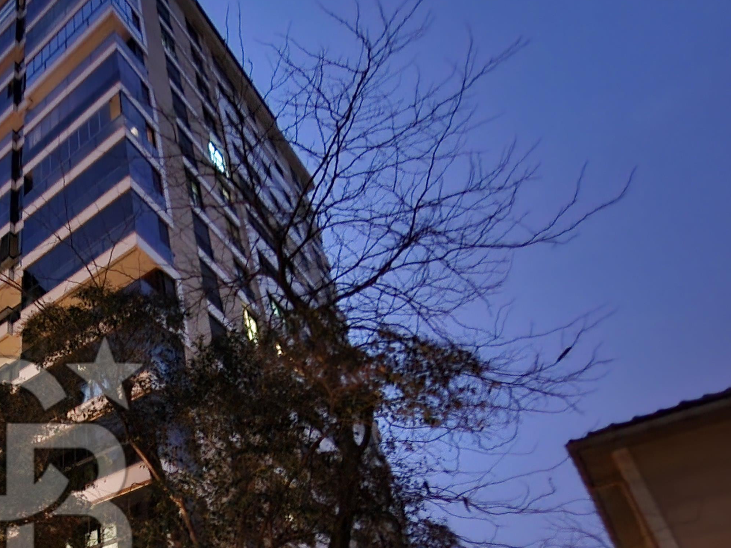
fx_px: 549
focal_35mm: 26
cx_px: 36
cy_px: 461
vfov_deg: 49.0
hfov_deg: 55.5
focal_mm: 2.2
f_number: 2.2
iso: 640
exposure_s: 1/4
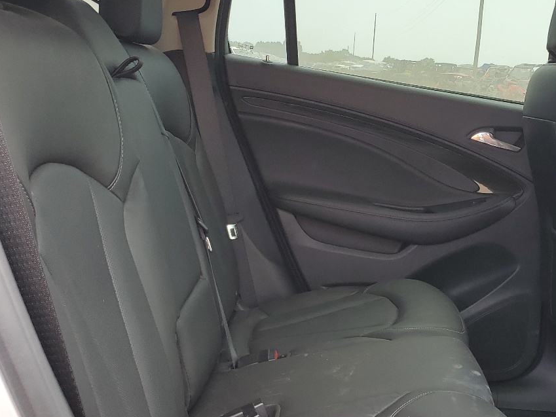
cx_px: 396
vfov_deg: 29.3
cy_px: 306
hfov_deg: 38.2
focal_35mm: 49
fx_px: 787
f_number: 1.5
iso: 50
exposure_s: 1/256
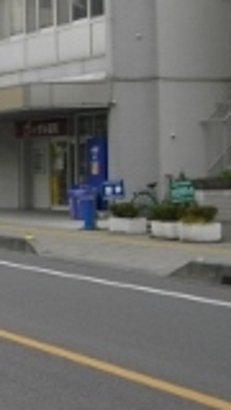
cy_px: 155
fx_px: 1187
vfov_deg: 19.6
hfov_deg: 9.9
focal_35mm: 109
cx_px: -300
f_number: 2.9
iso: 100
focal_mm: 5.7
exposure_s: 1/320
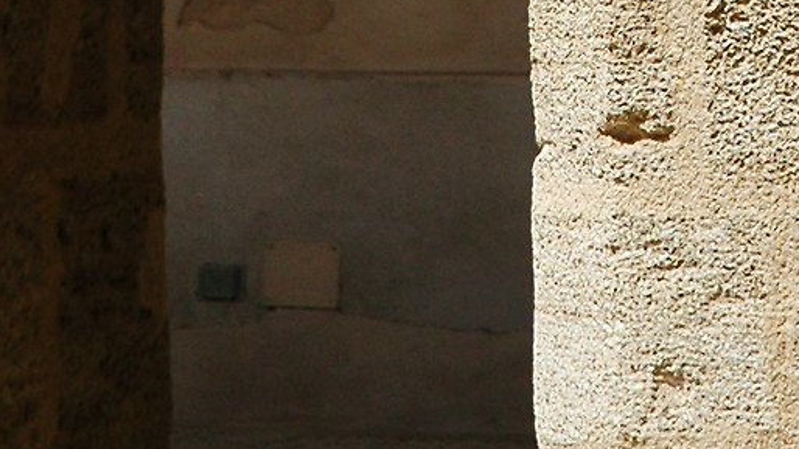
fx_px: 10867
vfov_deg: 2.4
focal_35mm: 513
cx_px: 524
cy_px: -548
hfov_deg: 4.2
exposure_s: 1/1600
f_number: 4.5
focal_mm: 70
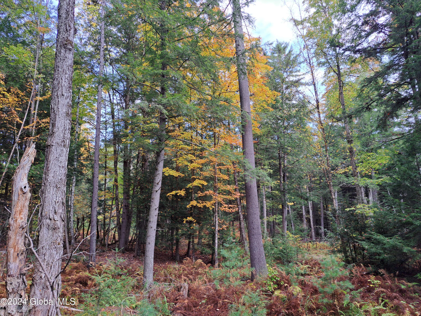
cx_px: 210
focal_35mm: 24
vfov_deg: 56.8
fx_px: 292
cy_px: 158
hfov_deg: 71.6
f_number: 1.8
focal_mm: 5.23
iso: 50
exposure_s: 1/121
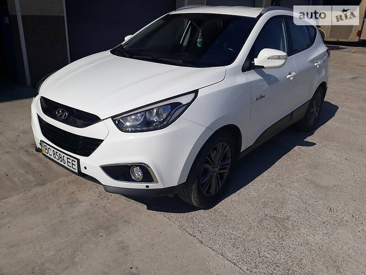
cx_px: 183
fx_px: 285
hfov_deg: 65.3
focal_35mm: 27
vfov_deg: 51.4
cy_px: 138
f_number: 1.7
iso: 40
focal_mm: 3.7
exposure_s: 1/4367
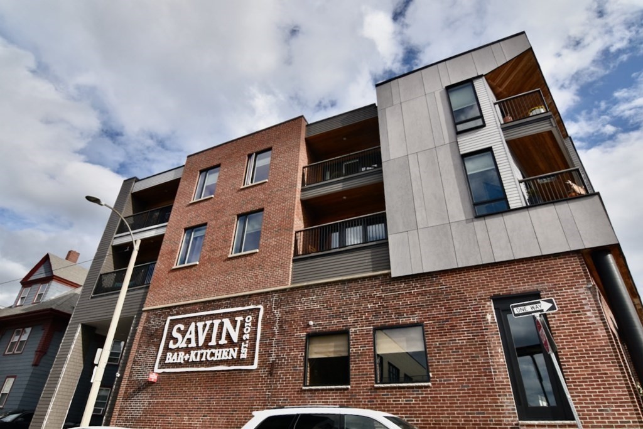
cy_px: 214
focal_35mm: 18
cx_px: 322
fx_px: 322
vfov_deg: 67.4
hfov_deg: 90.0
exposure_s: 1/500
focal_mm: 12
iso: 180
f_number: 8
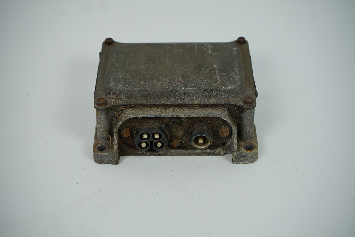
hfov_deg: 28.8
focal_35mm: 70
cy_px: 118
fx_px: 690
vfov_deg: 19.5
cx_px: 178
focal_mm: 70
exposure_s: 1/200
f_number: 7.1
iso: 200
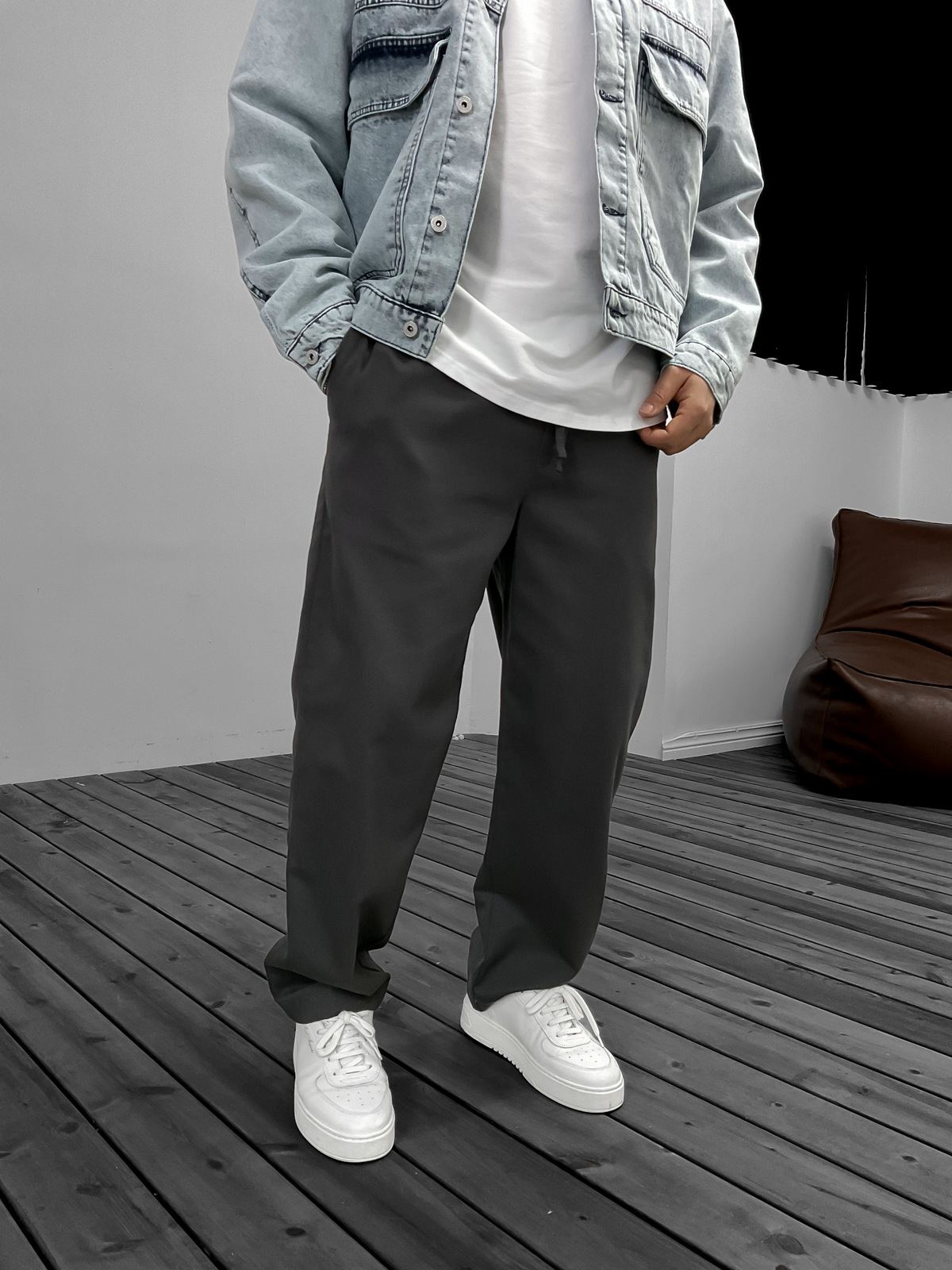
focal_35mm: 29
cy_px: 635
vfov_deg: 61.7
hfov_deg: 48.2
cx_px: 476
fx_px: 1063
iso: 125
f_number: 1.8
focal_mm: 3
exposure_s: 1/60
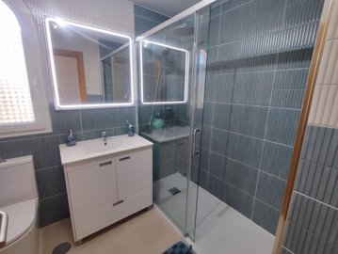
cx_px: 169
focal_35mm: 16
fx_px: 156
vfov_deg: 78.2
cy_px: 127
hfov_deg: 94.4
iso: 68
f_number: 2.2
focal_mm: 1.65
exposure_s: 1/100
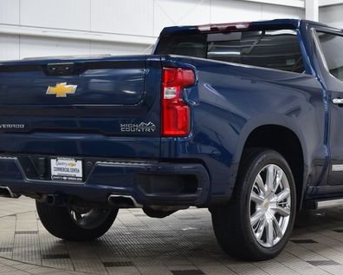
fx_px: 833
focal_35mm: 82
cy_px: 130
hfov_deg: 23.2
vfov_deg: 18.7
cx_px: 216
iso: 560
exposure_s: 1/15
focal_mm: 36
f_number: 6.3
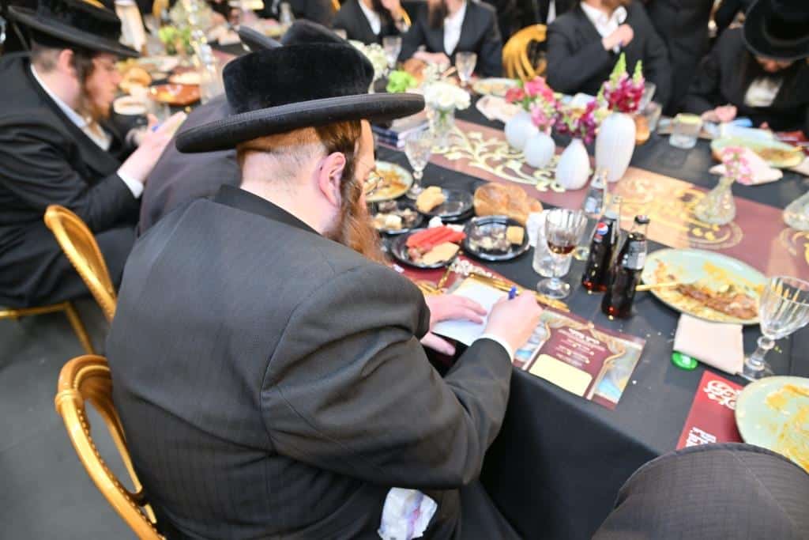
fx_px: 539
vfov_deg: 53.1
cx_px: 404
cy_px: 270
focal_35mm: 24
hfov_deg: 73.7
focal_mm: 24
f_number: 4
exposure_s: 1/160
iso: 640
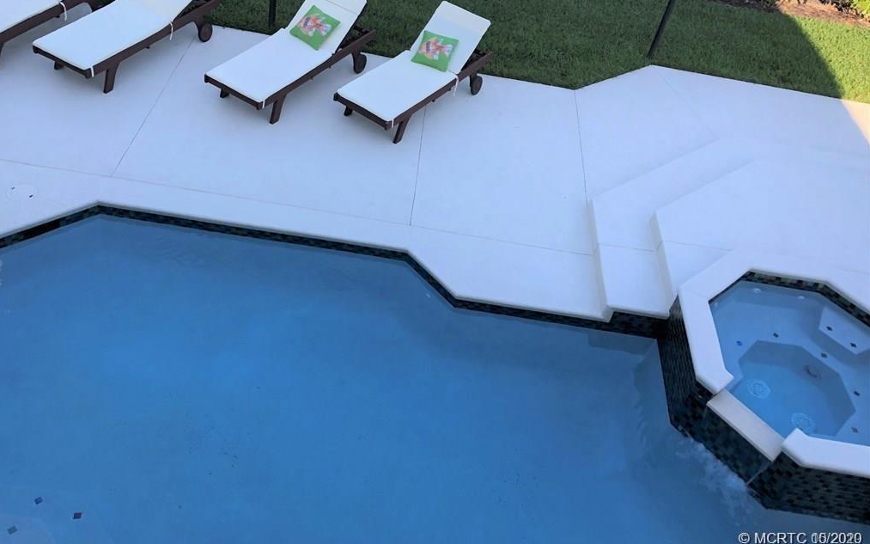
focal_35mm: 30
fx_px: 711
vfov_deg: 41.7
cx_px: 431
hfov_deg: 62.9
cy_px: 220
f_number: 1.8
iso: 20
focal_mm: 4
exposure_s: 1/369
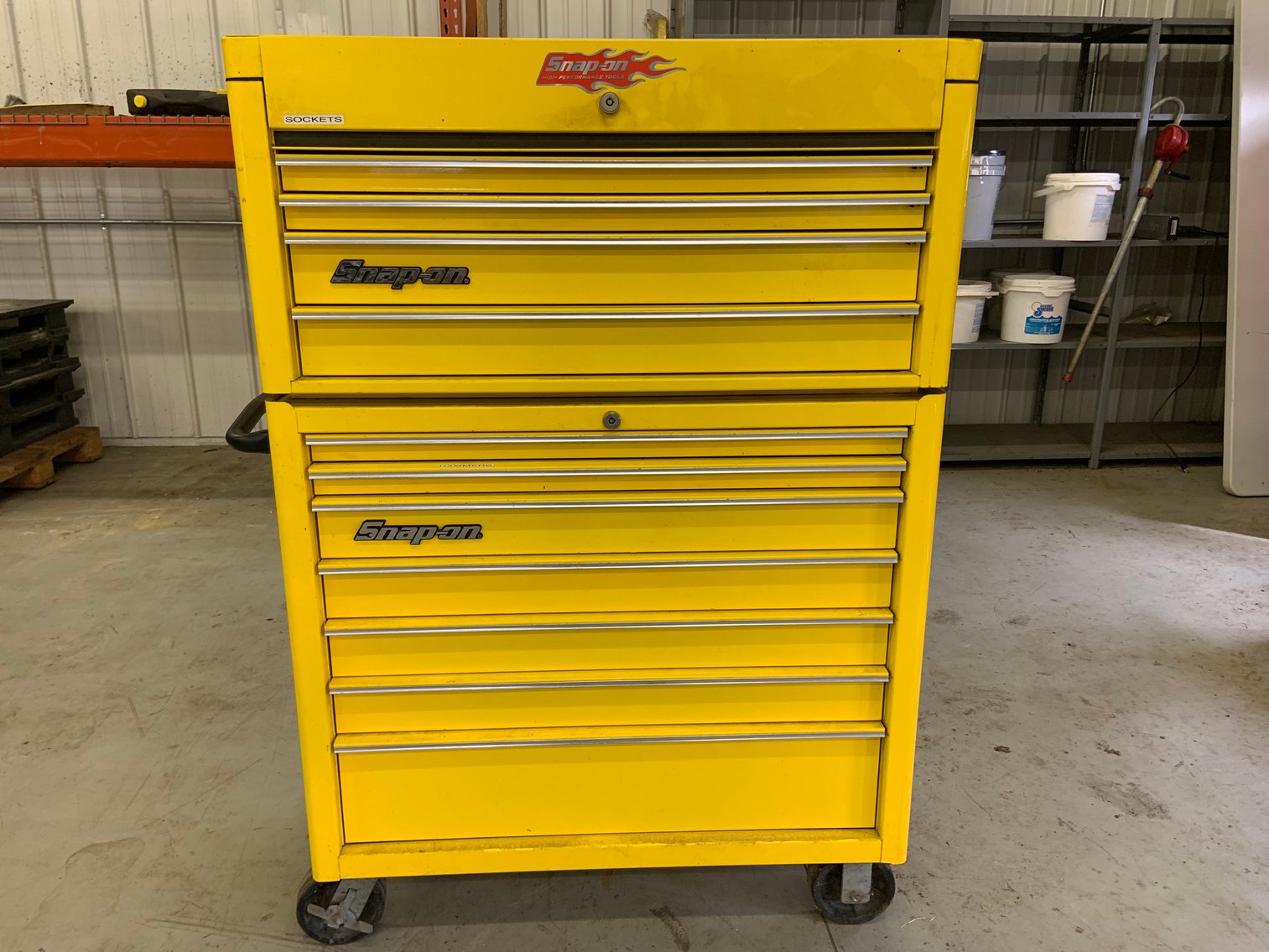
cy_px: 476
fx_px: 953
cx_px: 634
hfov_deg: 67.3
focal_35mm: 26
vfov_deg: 53.1
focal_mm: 4.25
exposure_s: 1/60
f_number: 1.8
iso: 100
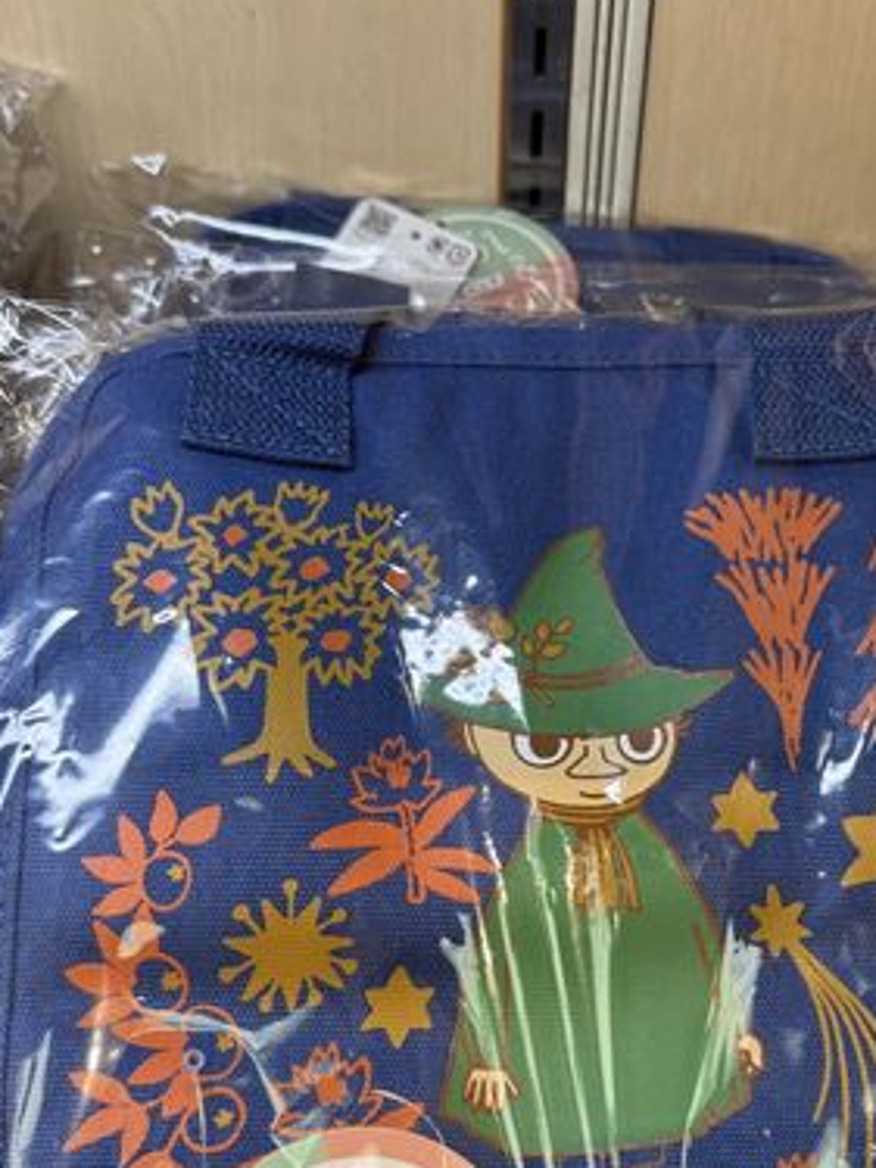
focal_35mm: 41
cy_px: 654
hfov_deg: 34.8
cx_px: 580
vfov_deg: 45.7
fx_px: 1384
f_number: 1.78
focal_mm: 6.76
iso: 100
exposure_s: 1/100
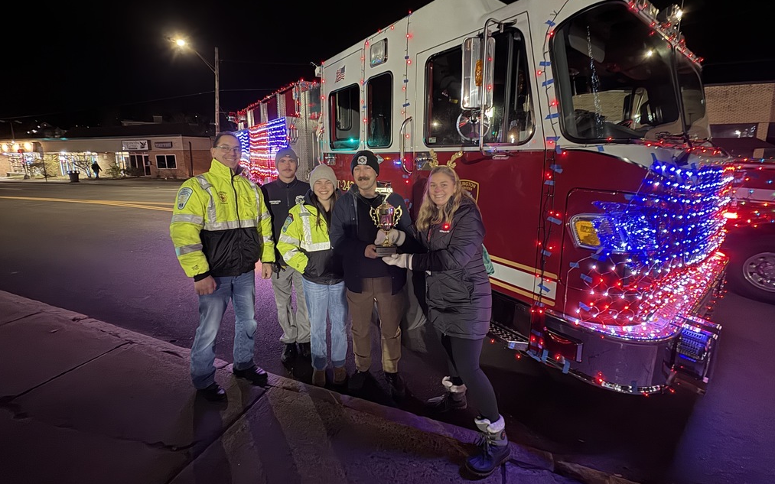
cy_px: 204
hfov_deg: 101.5
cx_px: 384
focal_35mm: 15
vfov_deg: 74.3
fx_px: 317
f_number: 2.2
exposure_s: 1/12
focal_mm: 2.22
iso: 800
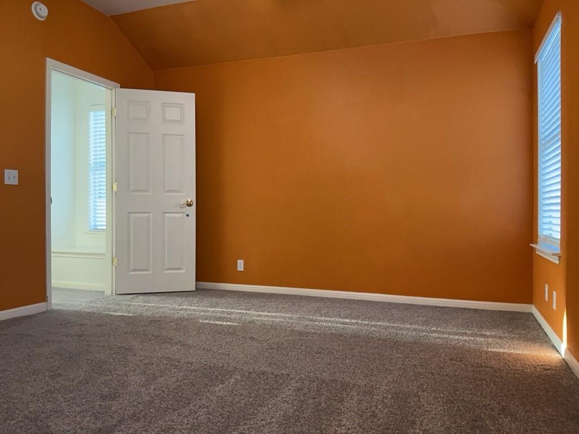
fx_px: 452
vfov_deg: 51.4
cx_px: 290
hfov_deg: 65.3
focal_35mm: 27
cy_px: 217
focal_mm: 3
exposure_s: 1/60
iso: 100
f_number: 1.8
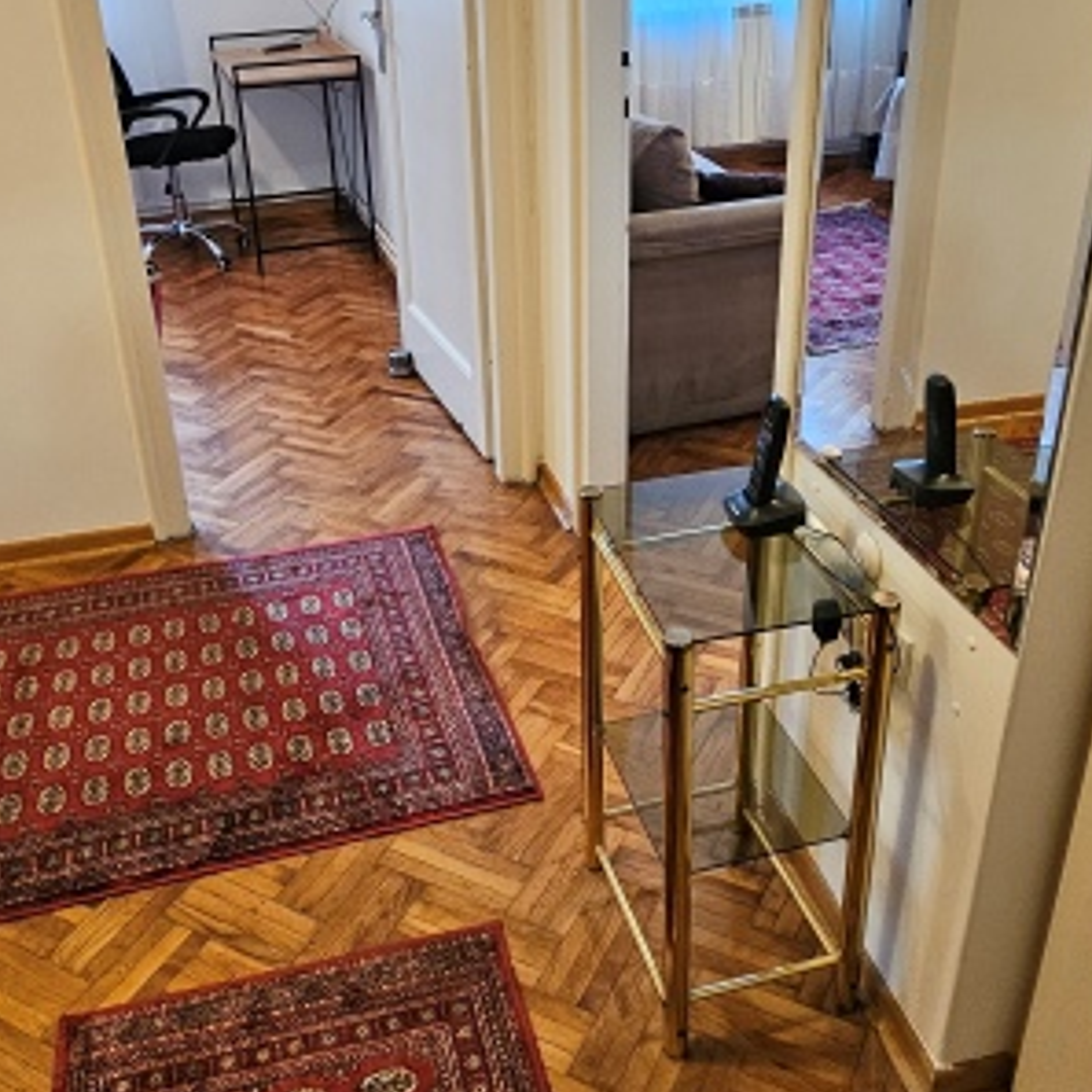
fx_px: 1106
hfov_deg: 52.5
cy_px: 452
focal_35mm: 31
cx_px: 529
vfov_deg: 52.3
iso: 500
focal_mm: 2.2
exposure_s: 1/33.3
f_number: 2.2
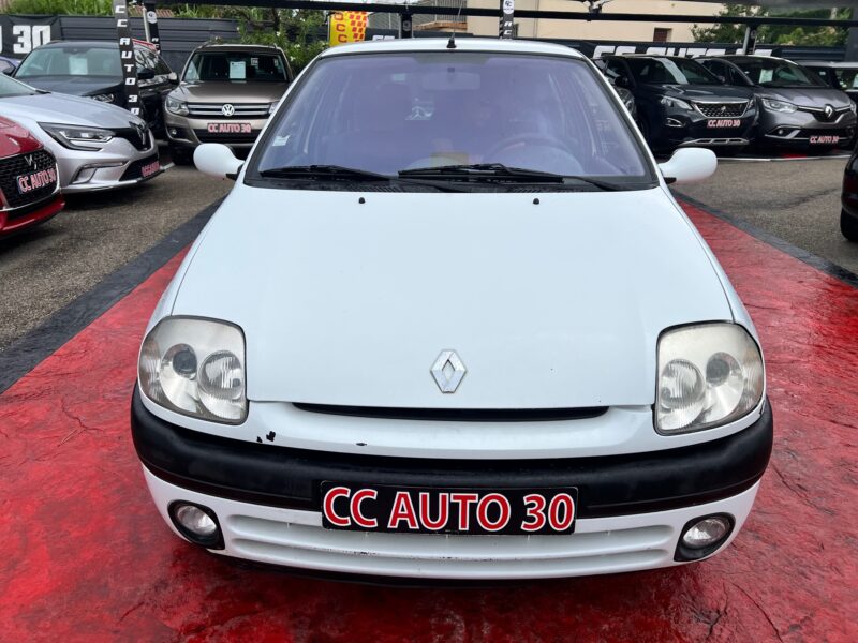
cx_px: 429
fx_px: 644
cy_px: 322
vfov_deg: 53.1
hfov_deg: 67.3
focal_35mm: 26
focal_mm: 5.7
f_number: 1.5
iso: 50
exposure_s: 1/1079
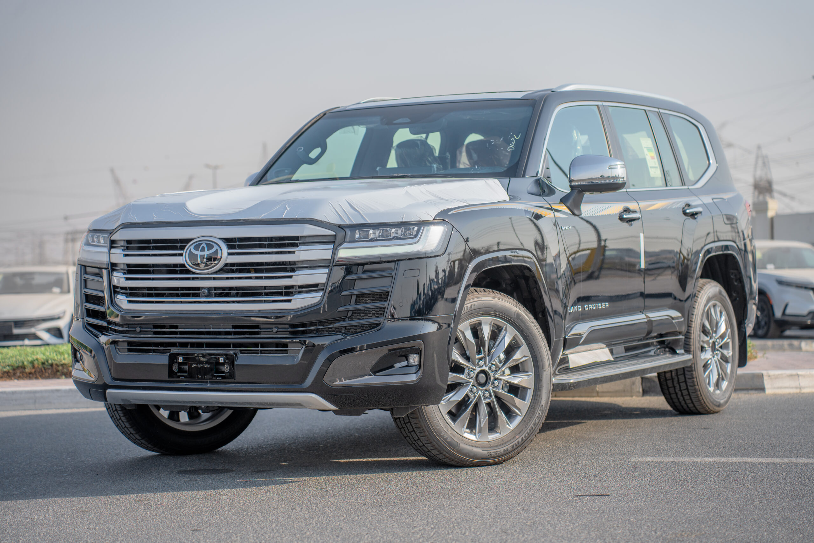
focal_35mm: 75
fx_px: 1696
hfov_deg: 27.0
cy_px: 272
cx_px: 407
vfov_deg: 18.2
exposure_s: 1/1000
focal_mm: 75
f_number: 2.8
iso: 125
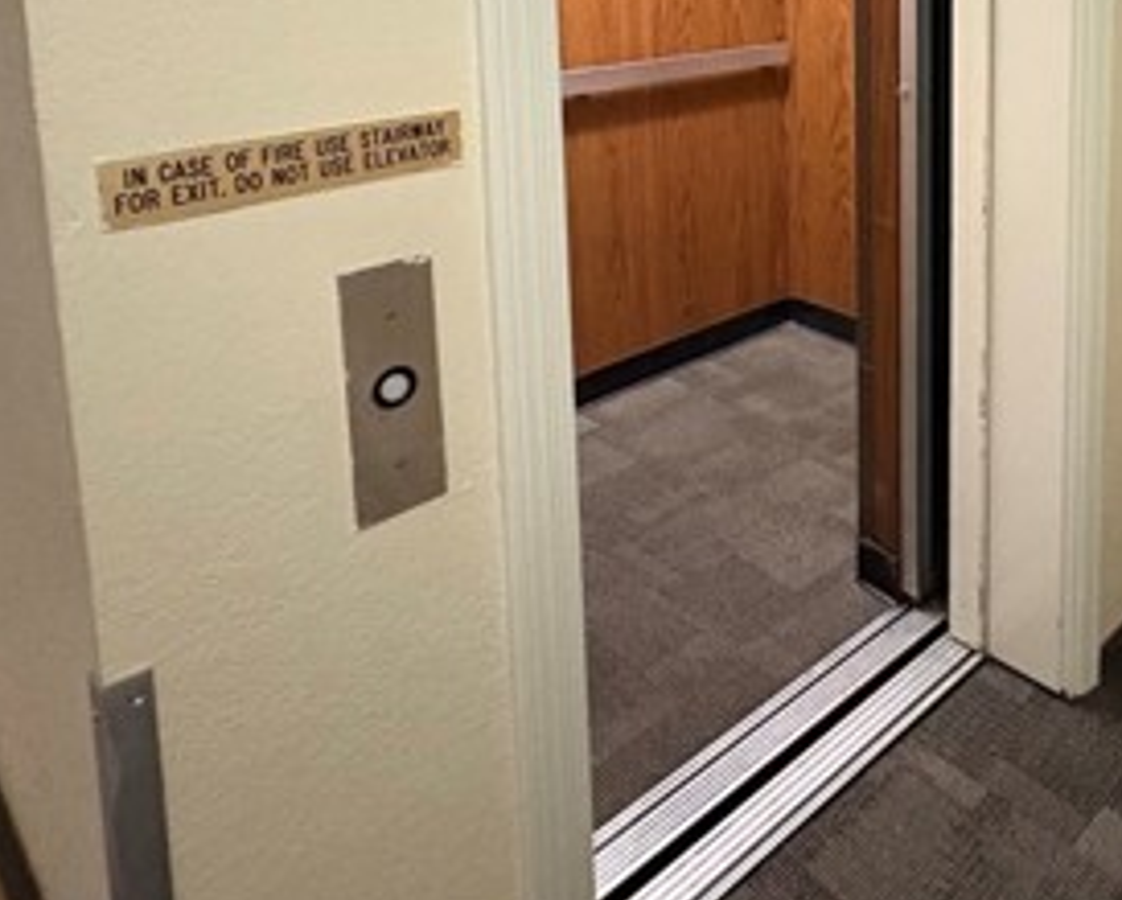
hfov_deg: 50.4
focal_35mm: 32
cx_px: 974
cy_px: 37
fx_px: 1064
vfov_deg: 41.0
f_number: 2.2
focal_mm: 2.22
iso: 800
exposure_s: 1/40
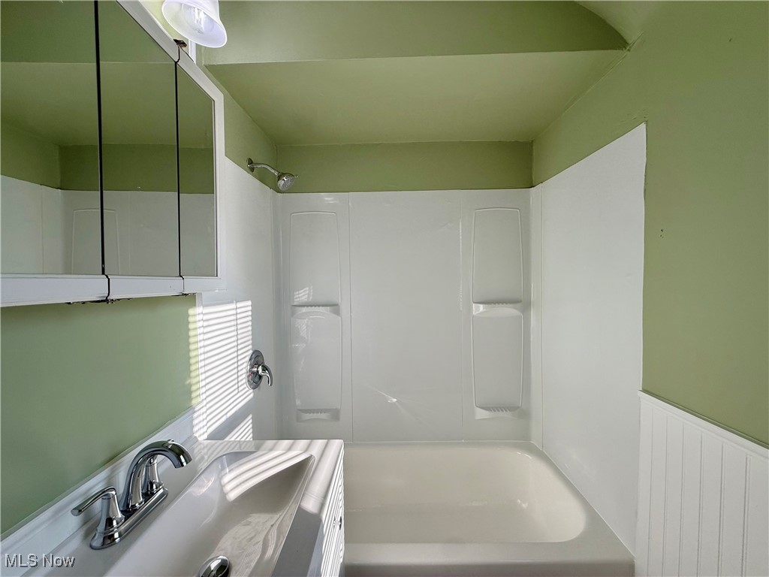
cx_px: 384
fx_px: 311
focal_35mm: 14
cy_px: 288
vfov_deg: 85.7
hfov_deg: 102.1
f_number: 2.2
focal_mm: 2.22
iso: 64
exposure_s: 1/293
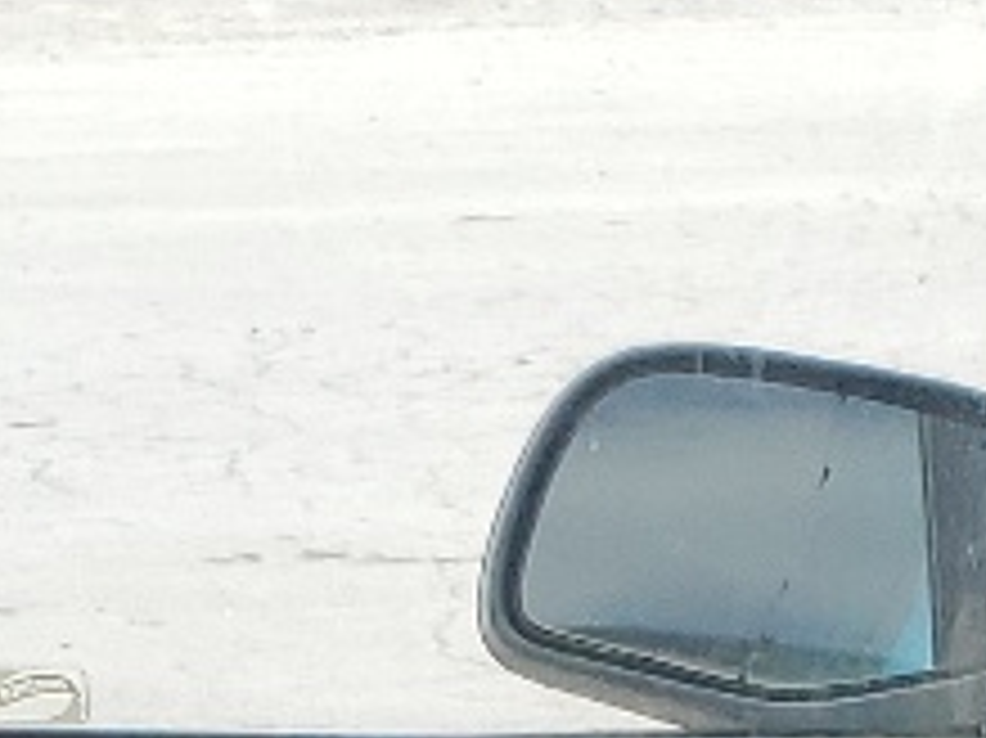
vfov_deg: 7.1
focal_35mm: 190
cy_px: 2066
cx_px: 756
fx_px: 5409
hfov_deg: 10.4
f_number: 1.5
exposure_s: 1/833
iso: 50
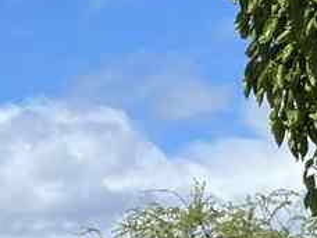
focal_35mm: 146
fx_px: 1337
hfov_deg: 13.5
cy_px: 231
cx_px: 78
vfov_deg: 10.1
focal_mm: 4.25
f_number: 1.8
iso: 32
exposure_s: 1/2967
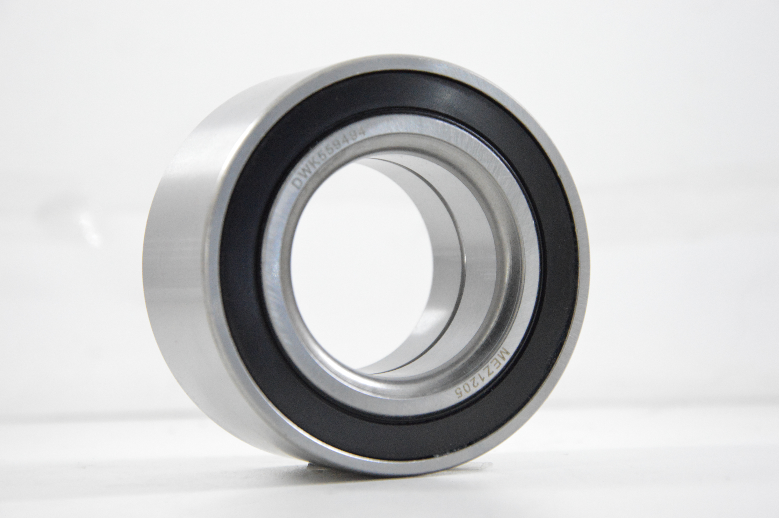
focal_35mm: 120
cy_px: 259
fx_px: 2594
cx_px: 390
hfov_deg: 17.1
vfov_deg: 11.4
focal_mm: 80
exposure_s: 1/100
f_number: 7.1
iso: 3200
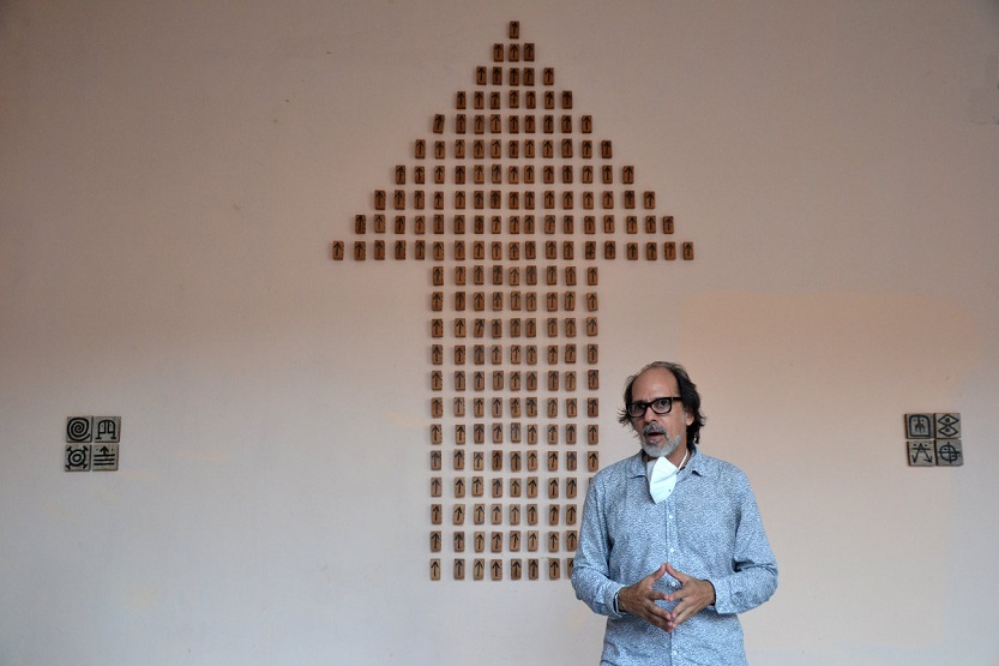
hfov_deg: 53.1
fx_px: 999
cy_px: 333
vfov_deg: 36.9
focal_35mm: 36
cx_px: 500
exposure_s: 1/50
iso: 800
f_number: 3.8
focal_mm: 24
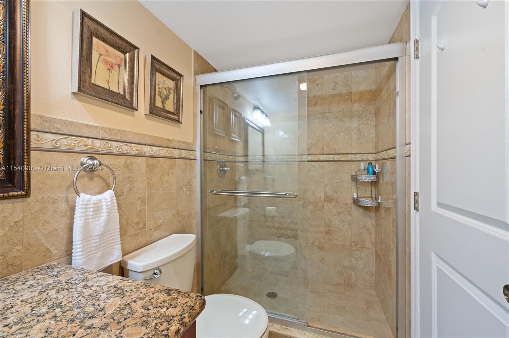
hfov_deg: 104.3
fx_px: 198
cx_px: 254
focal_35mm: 14
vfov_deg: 81.1
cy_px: 169
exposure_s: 1
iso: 200
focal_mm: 14
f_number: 8
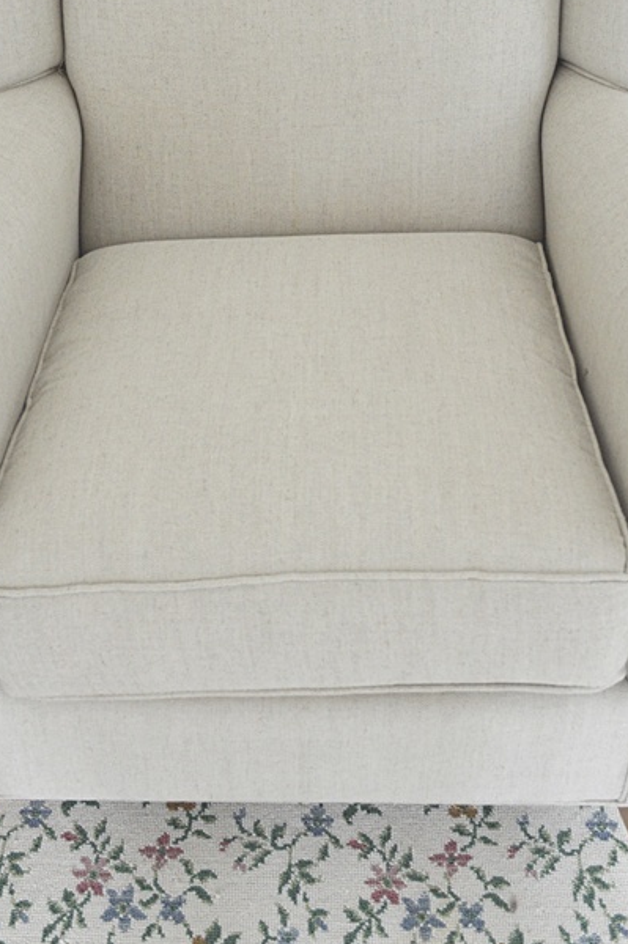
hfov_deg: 29.8
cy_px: 301
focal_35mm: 45
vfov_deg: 42.9
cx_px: 300
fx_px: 1179
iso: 400
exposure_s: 1/30
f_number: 3.5
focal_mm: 18
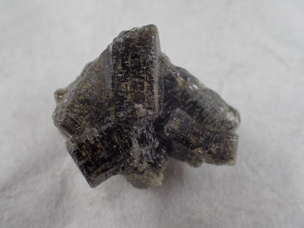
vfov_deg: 36.0
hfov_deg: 46.8
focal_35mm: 40
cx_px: 152
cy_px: 114
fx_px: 351
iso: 100
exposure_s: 1/250
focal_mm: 7.34
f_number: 2.8
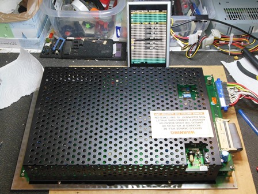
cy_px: 97
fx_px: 246
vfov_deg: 42.9
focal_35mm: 33
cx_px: 129
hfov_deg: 55.4
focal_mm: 6
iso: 400
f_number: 3.5
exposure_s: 1/30
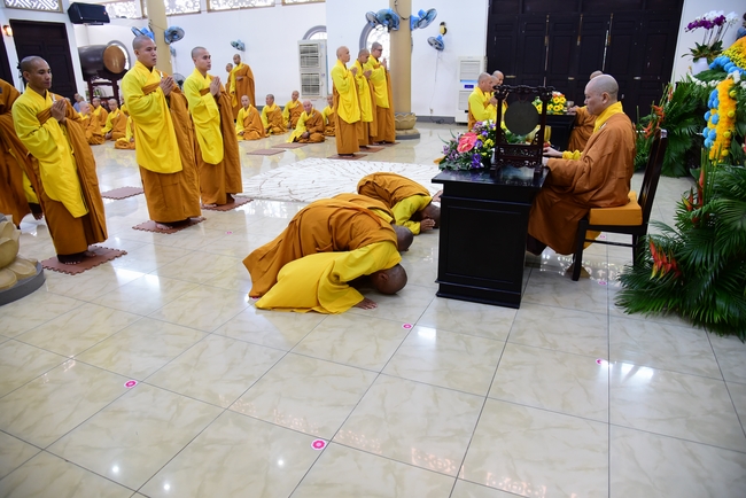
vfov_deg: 53.2
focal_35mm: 24
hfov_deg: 73.7
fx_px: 498
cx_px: 373
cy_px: 249
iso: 1600
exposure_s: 1/40
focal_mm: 24
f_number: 4.5
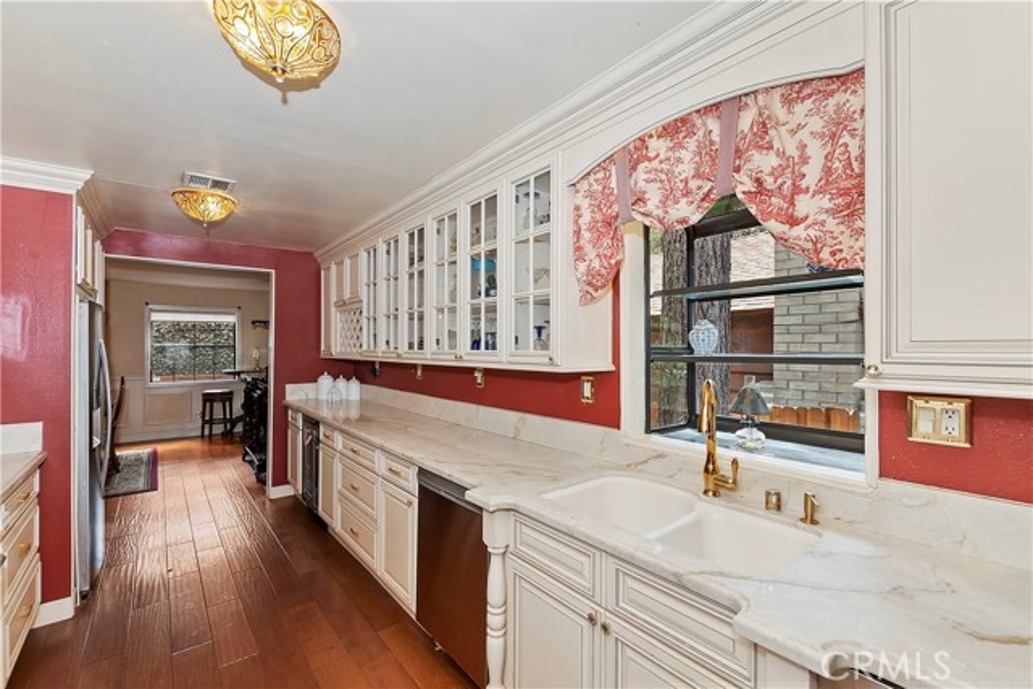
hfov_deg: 100.4
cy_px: 344
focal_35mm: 15
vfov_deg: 77.4
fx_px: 430
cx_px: 516
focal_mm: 10
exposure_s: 1/30
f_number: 8
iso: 400
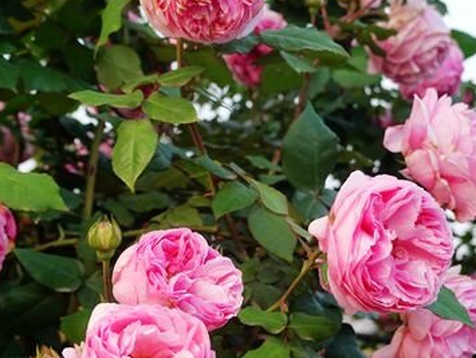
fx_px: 1597
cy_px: 155
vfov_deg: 12.8
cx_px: 209
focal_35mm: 116
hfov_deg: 17.0
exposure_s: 1/80
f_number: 4
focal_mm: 24.35
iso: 125
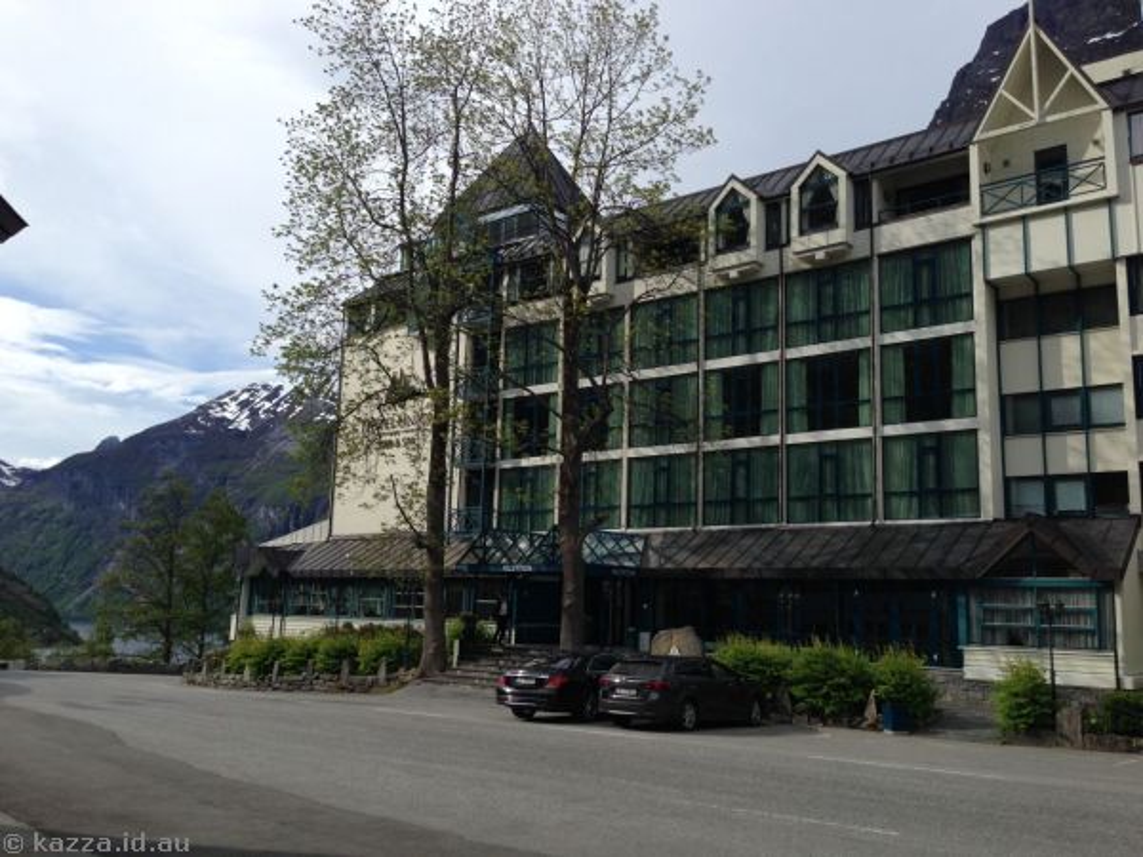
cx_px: 572
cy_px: 428
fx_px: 1090
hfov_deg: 55.4
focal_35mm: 33
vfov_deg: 42.9
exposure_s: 1/1938
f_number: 2.4
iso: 50
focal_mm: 4.12
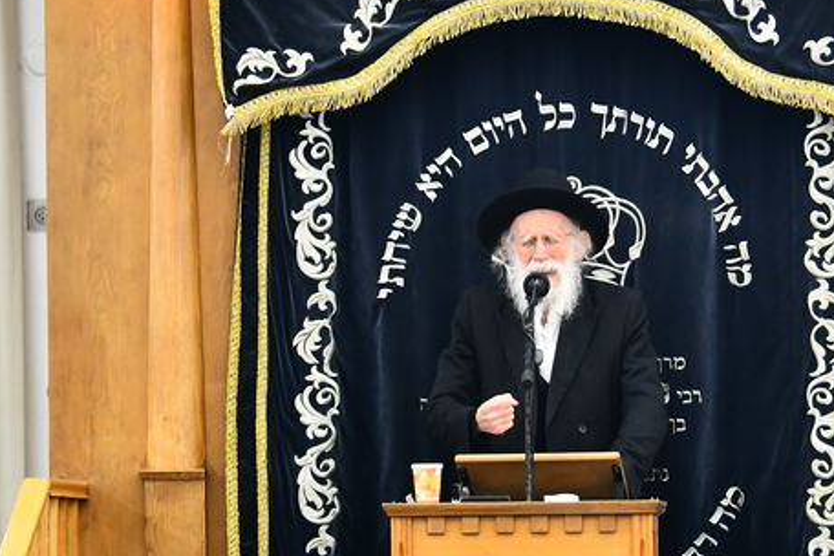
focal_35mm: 301
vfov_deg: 4.6
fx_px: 6973
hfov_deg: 6.8
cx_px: 457
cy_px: -23
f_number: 5.6
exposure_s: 1/125
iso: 1000
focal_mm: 98
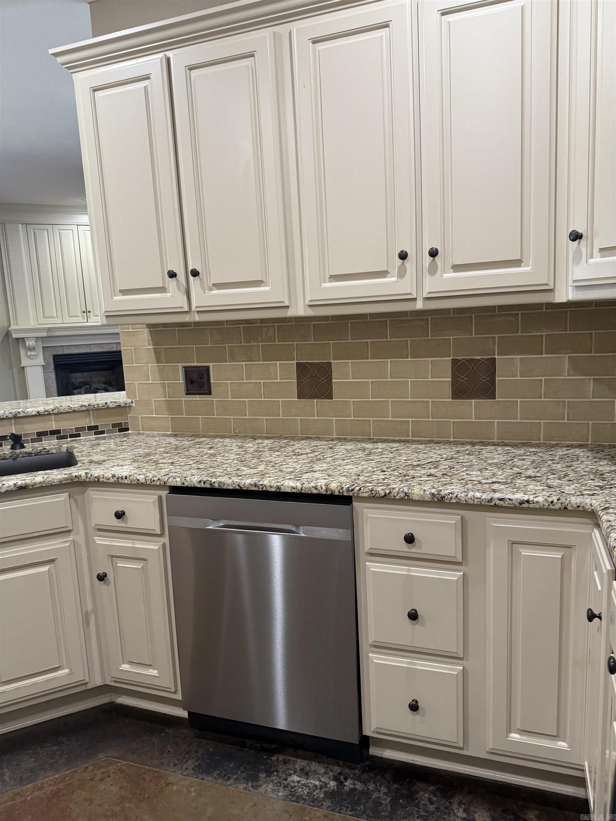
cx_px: 308
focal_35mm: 24
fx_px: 569
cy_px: 410
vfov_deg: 71.6
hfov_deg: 56.8
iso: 200
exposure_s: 1/60
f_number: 1.78
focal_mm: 6.76
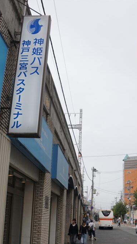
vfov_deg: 47.4
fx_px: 278
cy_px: 123
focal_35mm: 43
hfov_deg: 27.7
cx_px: 71
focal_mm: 18
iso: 100
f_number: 6.3
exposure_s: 1/160
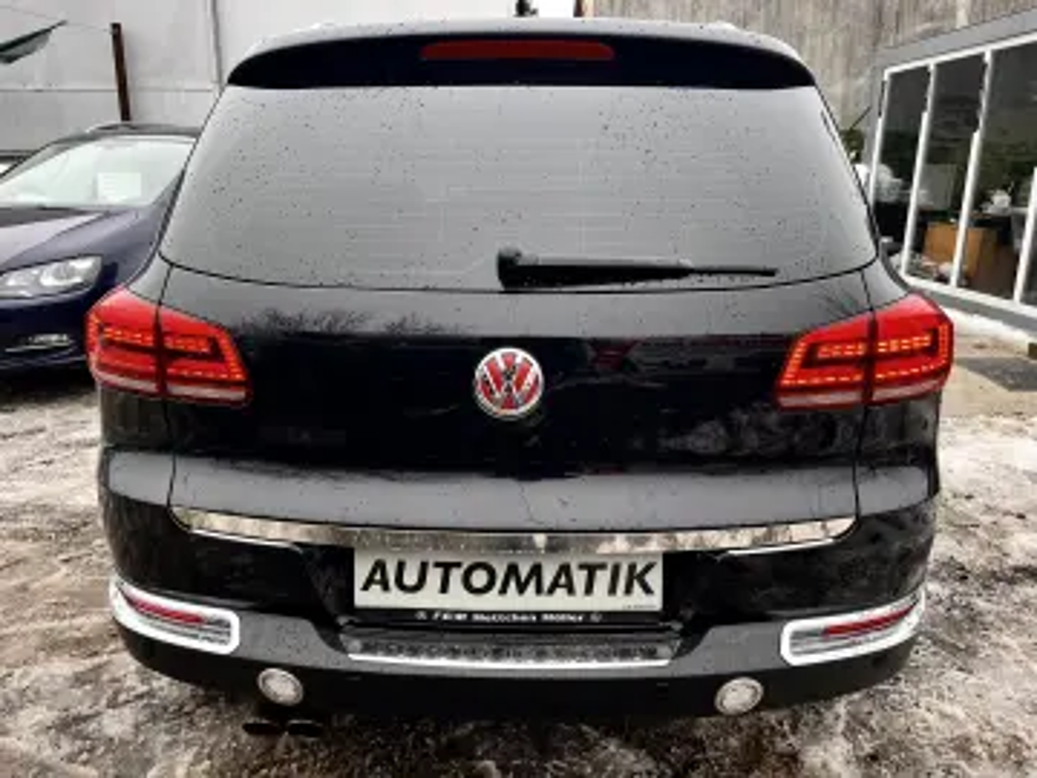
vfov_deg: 53.1
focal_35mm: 26
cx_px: 518
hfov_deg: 67.3
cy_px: 389
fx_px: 779
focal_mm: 5.1
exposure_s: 1/100
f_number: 1.6
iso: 80
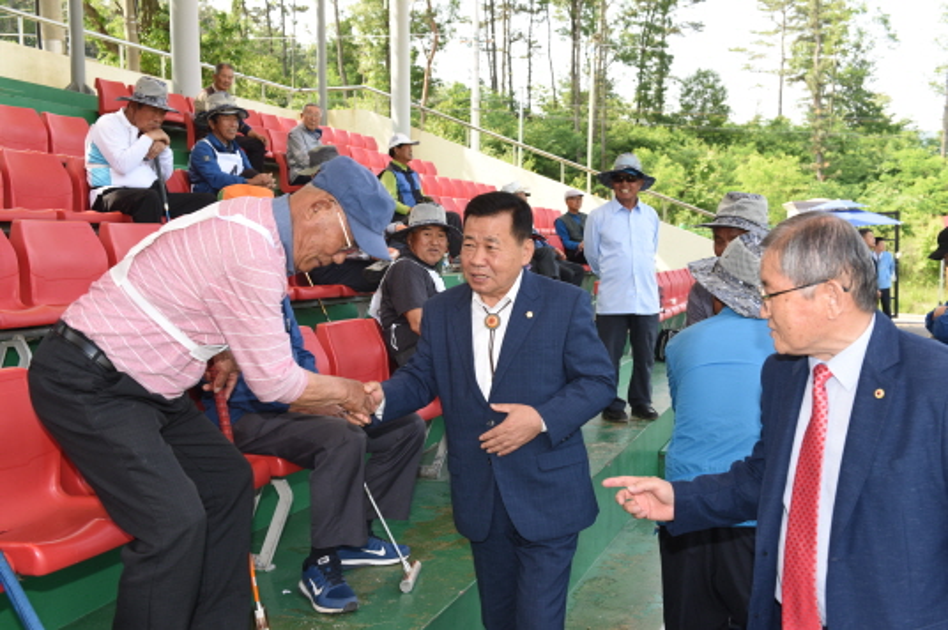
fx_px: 999
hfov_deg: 50.7
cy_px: 315
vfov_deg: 35.0
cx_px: 474
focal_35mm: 38
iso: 400
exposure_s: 1/200
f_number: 7.1
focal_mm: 38
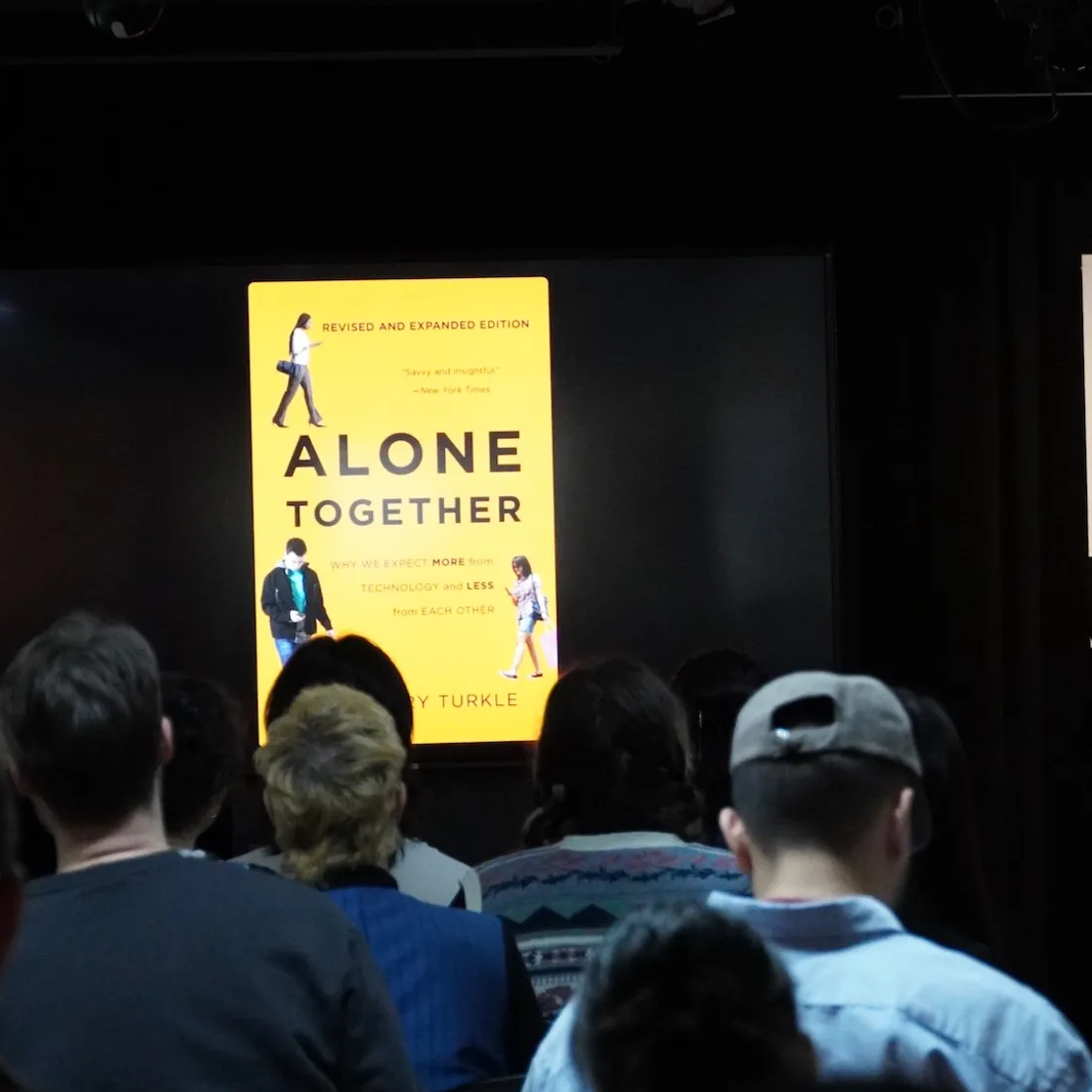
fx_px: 6988
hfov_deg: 8.9
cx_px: 783
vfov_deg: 8.9
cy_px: 443
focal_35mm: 196
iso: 6400
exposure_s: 1/160
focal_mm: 83
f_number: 5.6
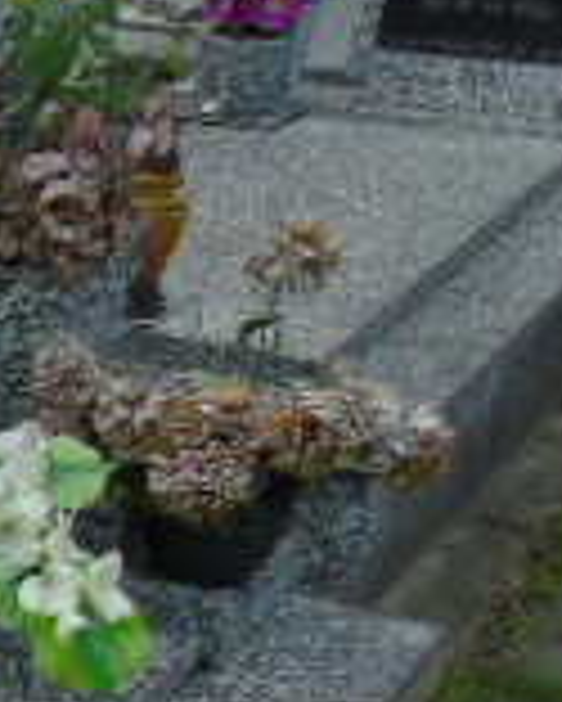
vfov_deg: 18.4
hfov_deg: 12.2
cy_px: 796
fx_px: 2077
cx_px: -805
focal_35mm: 100
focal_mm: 4.4
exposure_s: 1/250
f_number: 3.4
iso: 80
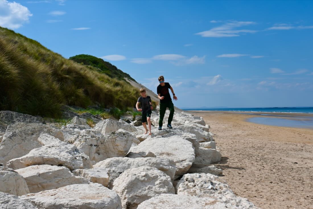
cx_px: 156
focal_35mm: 51
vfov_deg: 26.5
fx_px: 444
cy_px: 104
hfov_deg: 38.9
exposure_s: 1/640
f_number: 9
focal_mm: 34
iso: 100
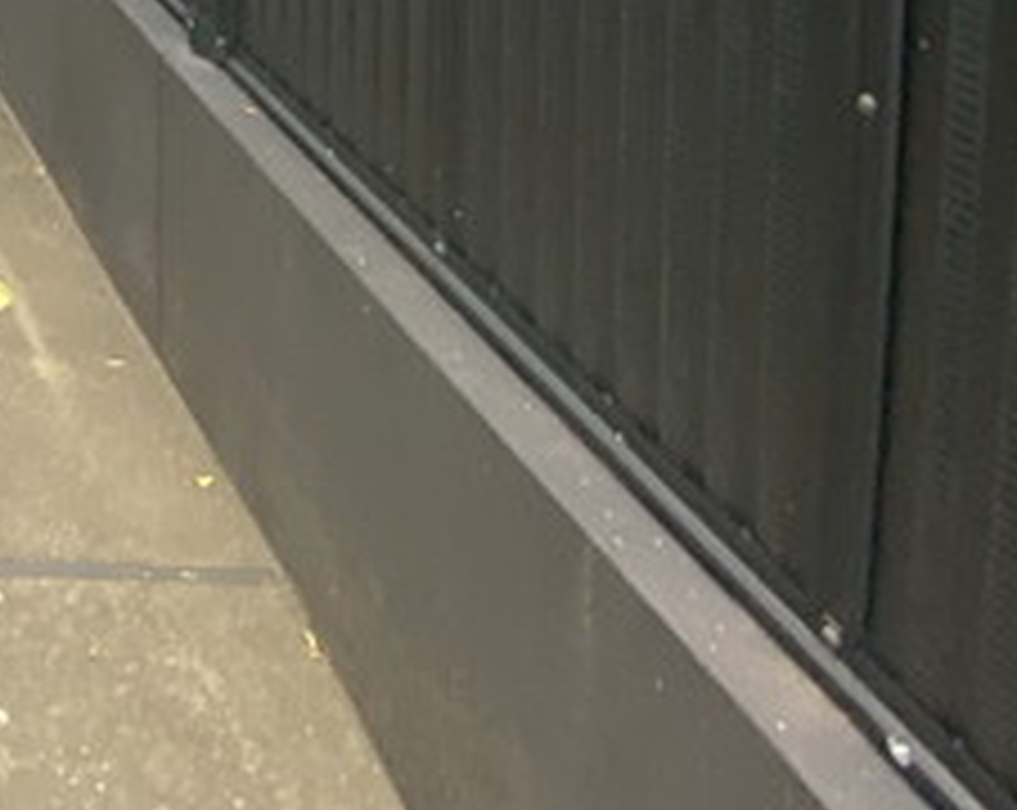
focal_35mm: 45
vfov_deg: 23.7
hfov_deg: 28.8
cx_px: -459
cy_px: -504
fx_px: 1352
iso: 100
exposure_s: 1/121
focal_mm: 1.54
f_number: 2.4
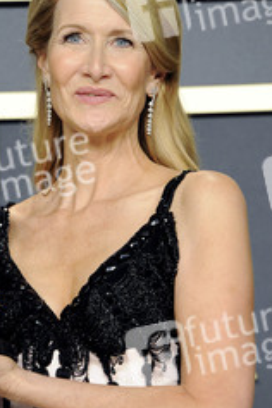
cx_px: 58
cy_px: 260
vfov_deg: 6.1
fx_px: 3819
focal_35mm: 337
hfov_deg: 4.1
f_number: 6.3
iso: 1600
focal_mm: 200
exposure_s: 1/125
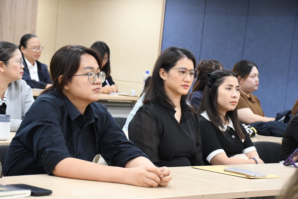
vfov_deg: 14.7
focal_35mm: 93
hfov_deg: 21.9
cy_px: 100
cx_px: 149
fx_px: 770
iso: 3200
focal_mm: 62
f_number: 5
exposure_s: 1/60
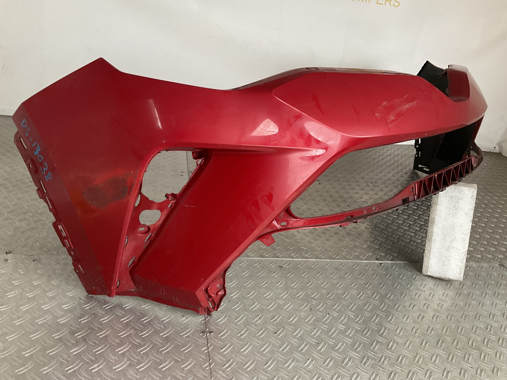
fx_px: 425
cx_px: 254
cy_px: 190
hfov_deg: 61.7
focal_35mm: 29
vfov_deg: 48.2
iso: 100
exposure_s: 1/60
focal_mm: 3
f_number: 1.8
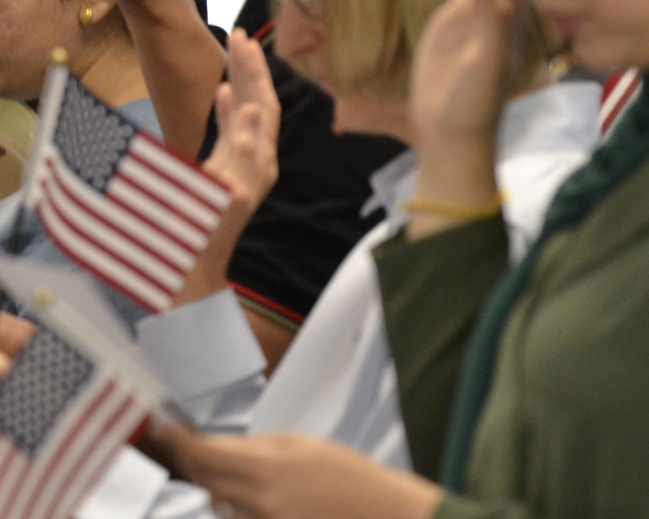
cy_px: 242
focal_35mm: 669
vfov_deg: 2.3
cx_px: -178
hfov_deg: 2.9
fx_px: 12849
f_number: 3.5
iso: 1600
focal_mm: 170
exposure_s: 1/125
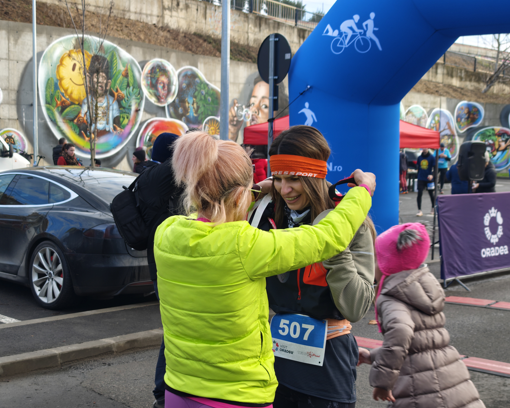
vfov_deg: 28.1
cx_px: 214
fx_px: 815
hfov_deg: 34.7
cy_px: 219
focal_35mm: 54
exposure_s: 1/233
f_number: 2
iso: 50
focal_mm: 8.72
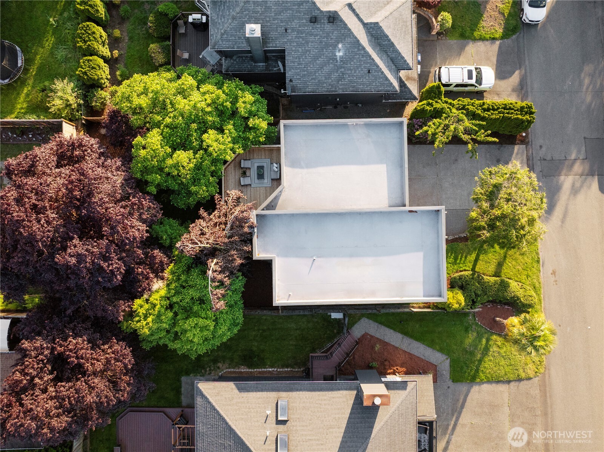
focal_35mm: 24
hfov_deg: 71.6
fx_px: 418
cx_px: 302
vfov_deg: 56.7
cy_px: 226
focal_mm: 12.29
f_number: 2.8
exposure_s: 1/15
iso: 490
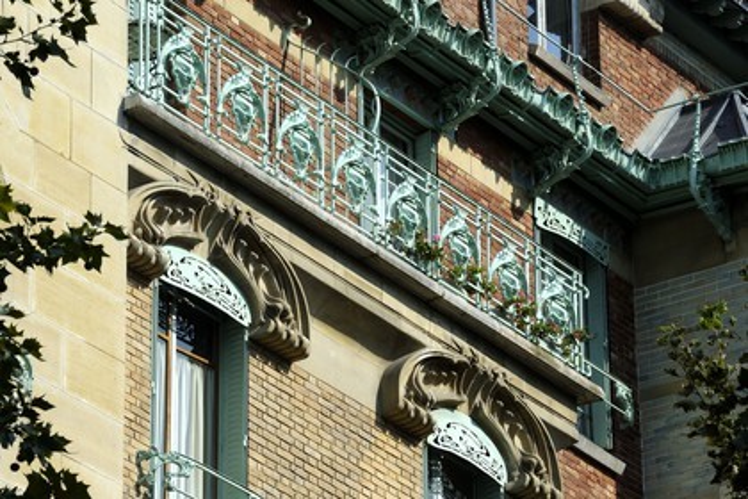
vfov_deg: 6.9
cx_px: 374
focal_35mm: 200
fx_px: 4155
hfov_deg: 10.3
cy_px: 250
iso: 200
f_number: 14
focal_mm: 200
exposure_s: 1/160
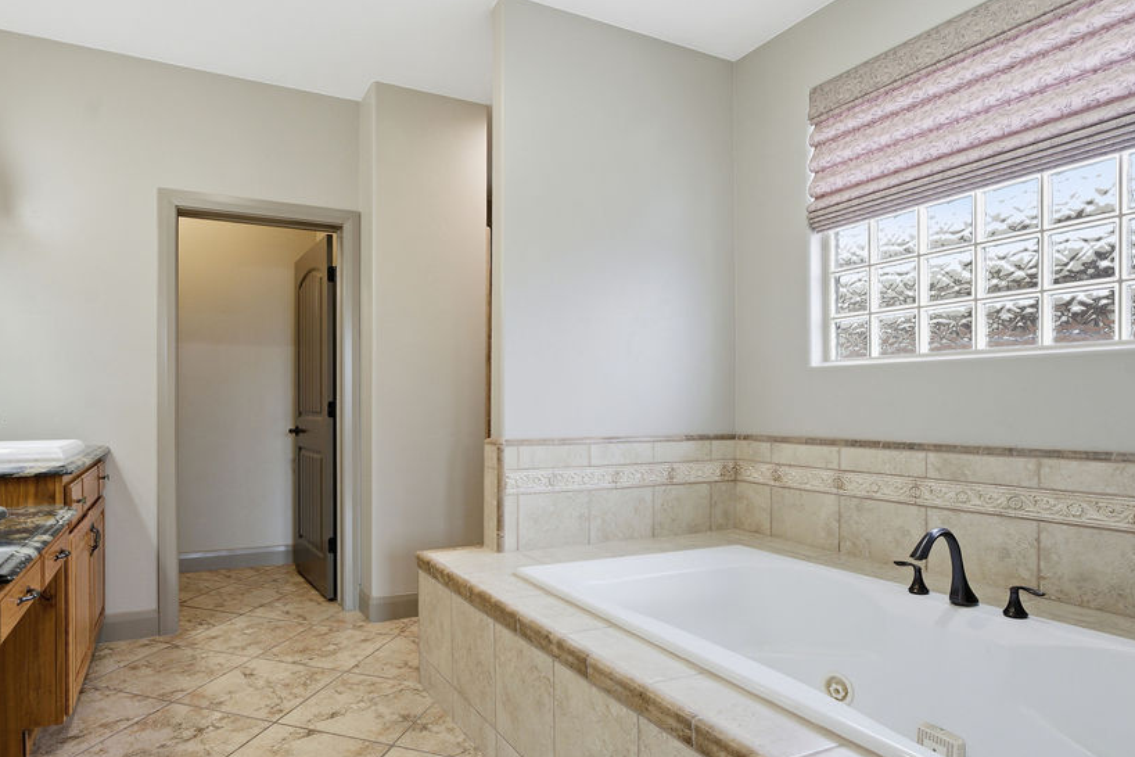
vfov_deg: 61.7
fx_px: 631
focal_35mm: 20
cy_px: 425
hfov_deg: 83.4
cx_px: 484
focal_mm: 16
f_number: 7.1
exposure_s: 1/160
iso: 800
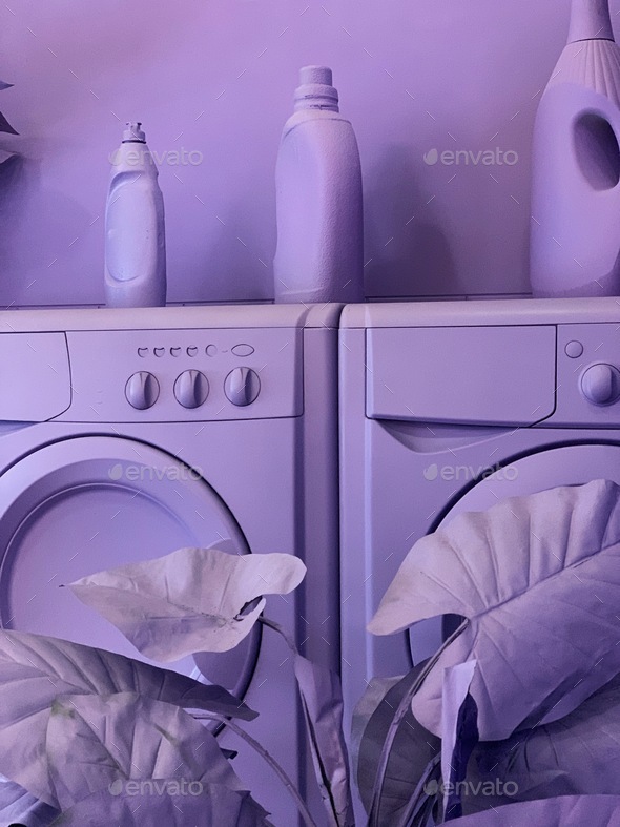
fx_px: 1242
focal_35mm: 52
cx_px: 310
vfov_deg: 36.8
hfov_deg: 28.0
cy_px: 414
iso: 320
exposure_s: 1/60
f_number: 2.4
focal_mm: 6
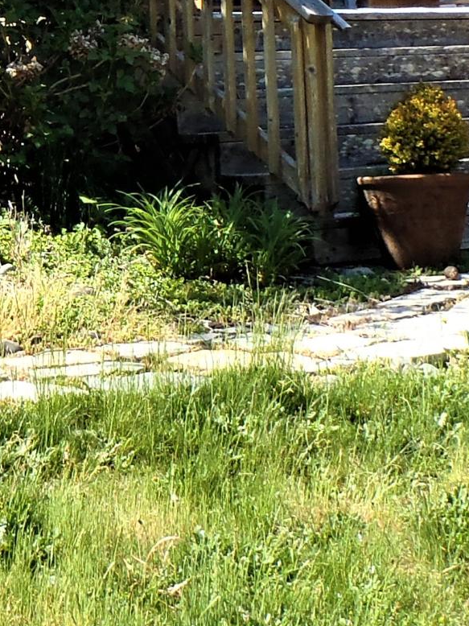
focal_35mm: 108
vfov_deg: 17.2
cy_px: -167
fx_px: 1952
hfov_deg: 13.6
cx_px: 111
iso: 80
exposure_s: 1/200
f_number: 3.9
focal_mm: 5
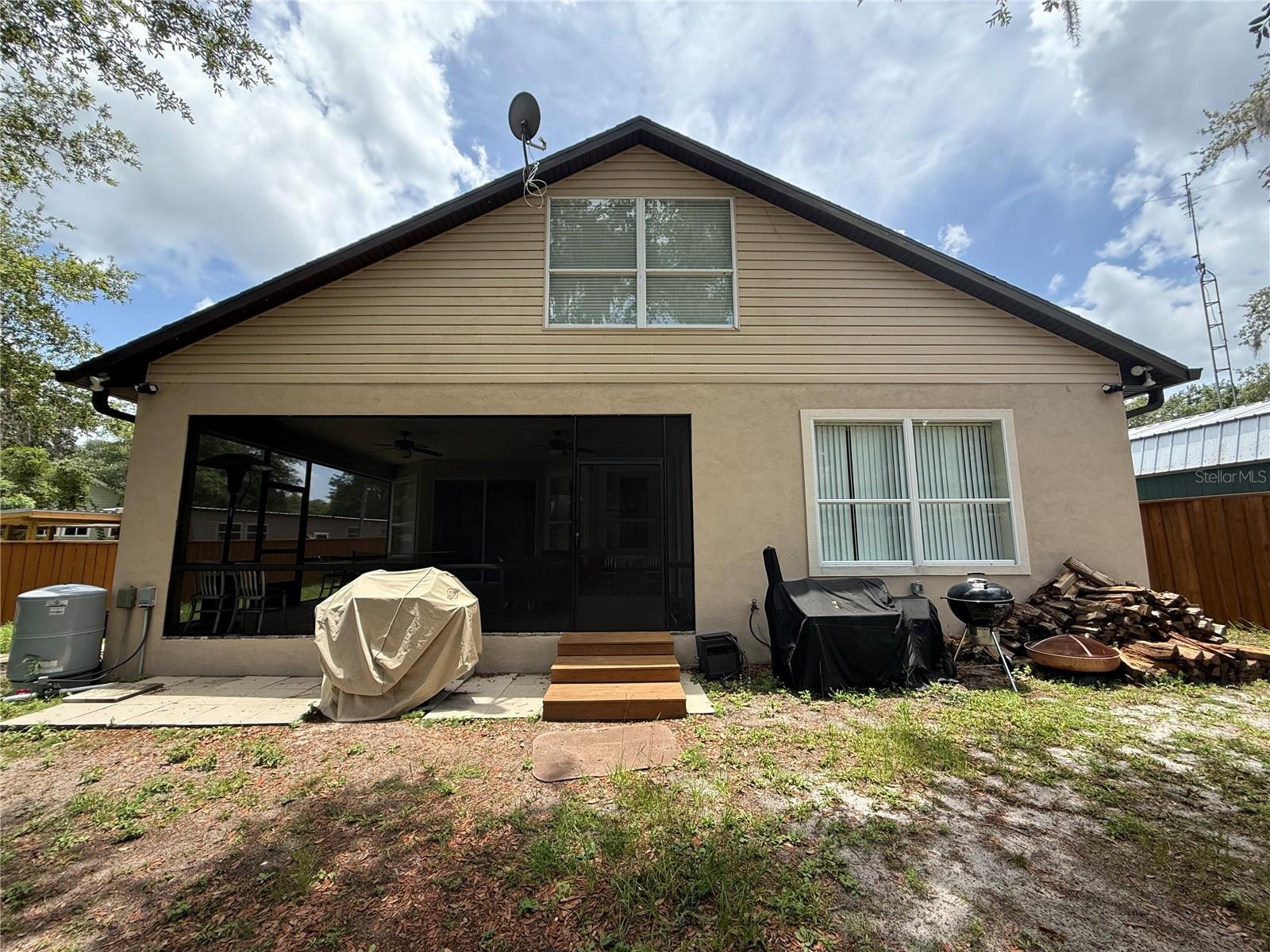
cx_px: 635
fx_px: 514
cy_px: 476
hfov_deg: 102.1
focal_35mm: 14
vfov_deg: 85.7
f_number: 2.2
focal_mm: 2.22
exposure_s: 1/514
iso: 64
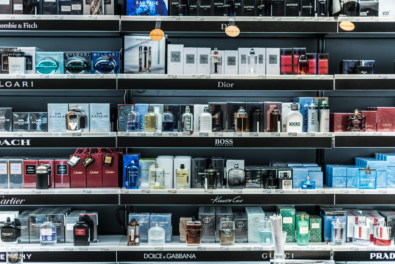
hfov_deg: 39.6
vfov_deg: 27.0
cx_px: 198
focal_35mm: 50
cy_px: 132
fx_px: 549
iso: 200
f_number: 2
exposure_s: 1/400
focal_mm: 50
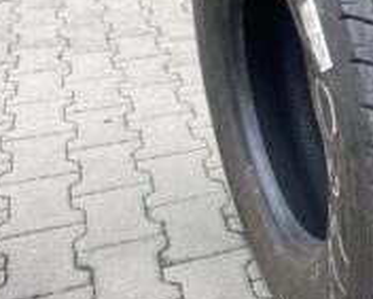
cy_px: 111
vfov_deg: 24.5
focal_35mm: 62
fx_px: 685
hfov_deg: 28.2
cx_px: 390
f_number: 1.8
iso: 32
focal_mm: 4.25
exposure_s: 1/666
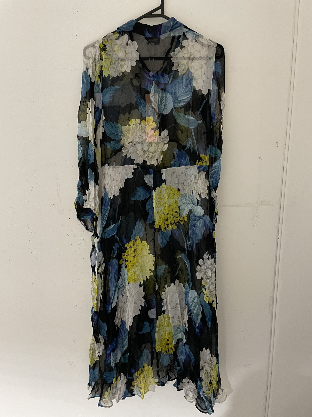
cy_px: 208
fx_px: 312
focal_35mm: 26
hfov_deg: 53.1
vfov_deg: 67.3
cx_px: 156
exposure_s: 1/50
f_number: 1.6
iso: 320
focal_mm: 4.2
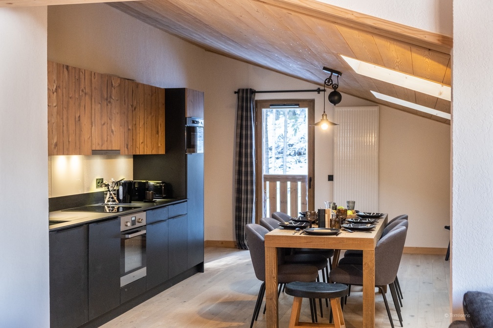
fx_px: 671
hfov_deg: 40.4
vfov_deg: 27.5
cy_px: 164
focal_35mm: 49
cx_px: 246
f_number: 3.6
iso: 800
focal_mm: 32.9
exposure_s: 1/80
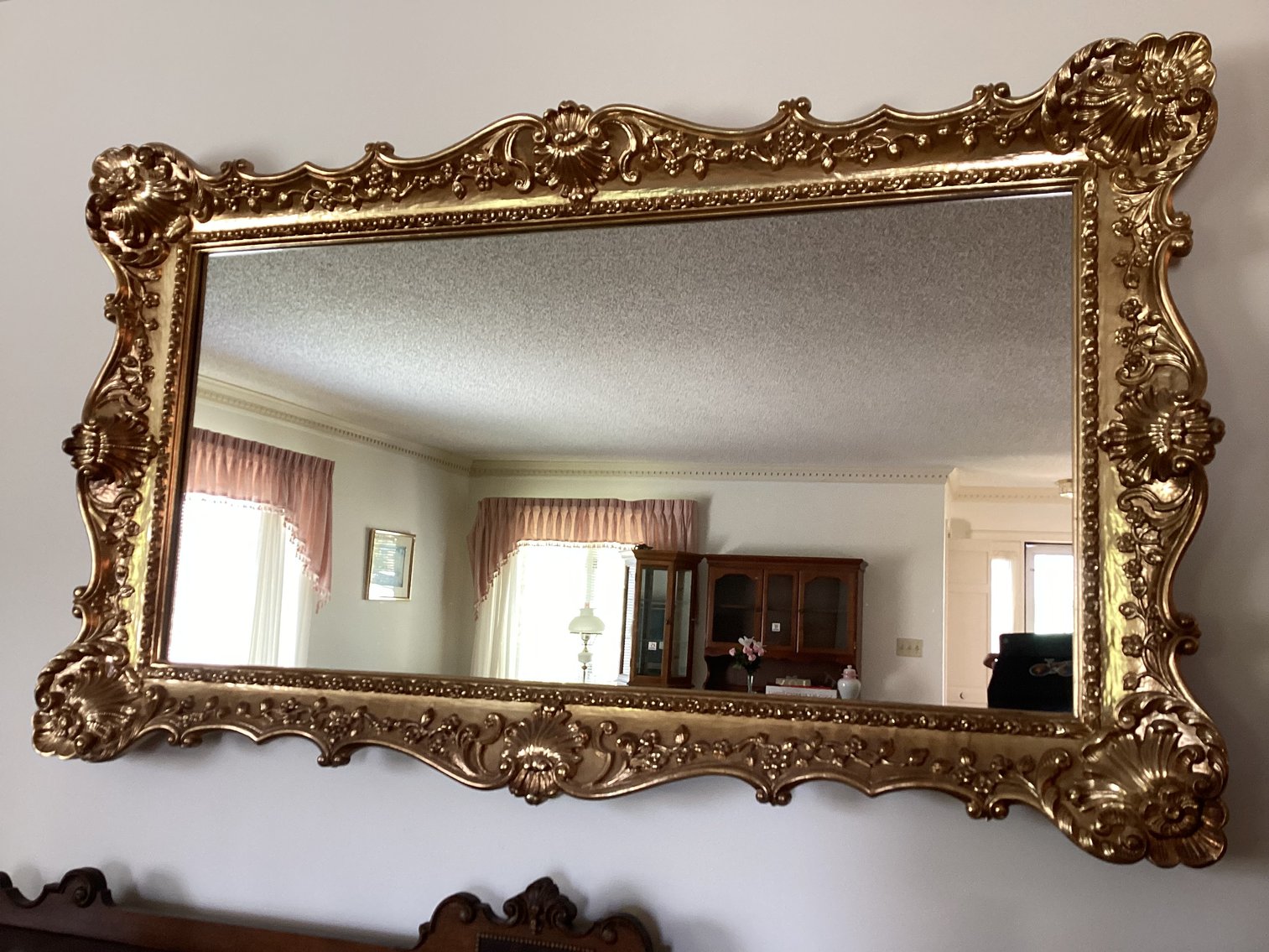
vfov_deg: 45.4
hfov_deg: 58.3
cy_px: 476
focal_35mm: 31
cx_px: 634
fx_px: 1137
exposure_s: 1/60
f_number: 2.4
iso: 160
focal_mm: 3.3
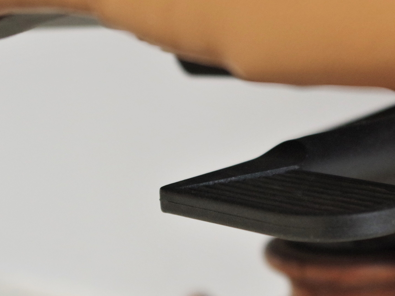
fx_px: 1369
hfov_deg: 16.1
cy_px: 199
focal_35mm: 120
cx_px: 377
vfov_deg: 12.3
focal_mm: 40
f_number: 4.5
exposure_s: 1/80
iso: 3200
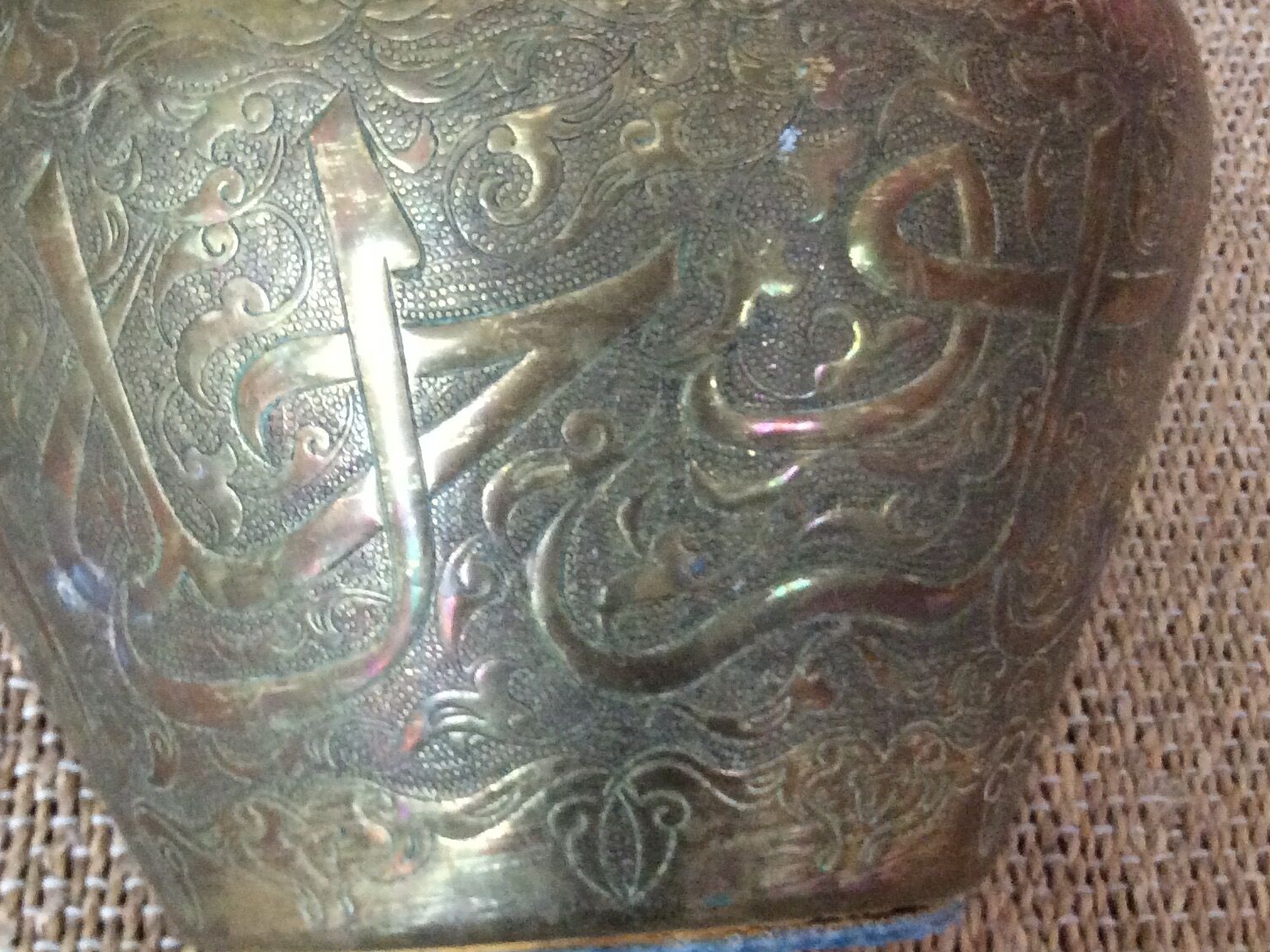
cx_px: 492
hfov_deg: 34.8
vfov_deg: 26.4
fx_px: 2018
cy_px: 303
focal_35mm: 55
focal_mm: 3.3
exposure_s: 1/20
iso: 320
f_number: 2.4
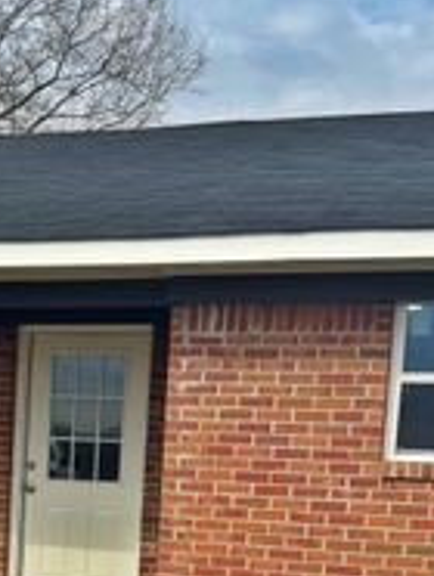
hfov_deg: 16.8
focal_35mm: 86
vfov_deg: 21.7
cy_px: 612
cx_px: -19
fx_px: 1434
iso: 80
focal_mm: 6.76
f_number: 1.78
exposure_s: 1/3413
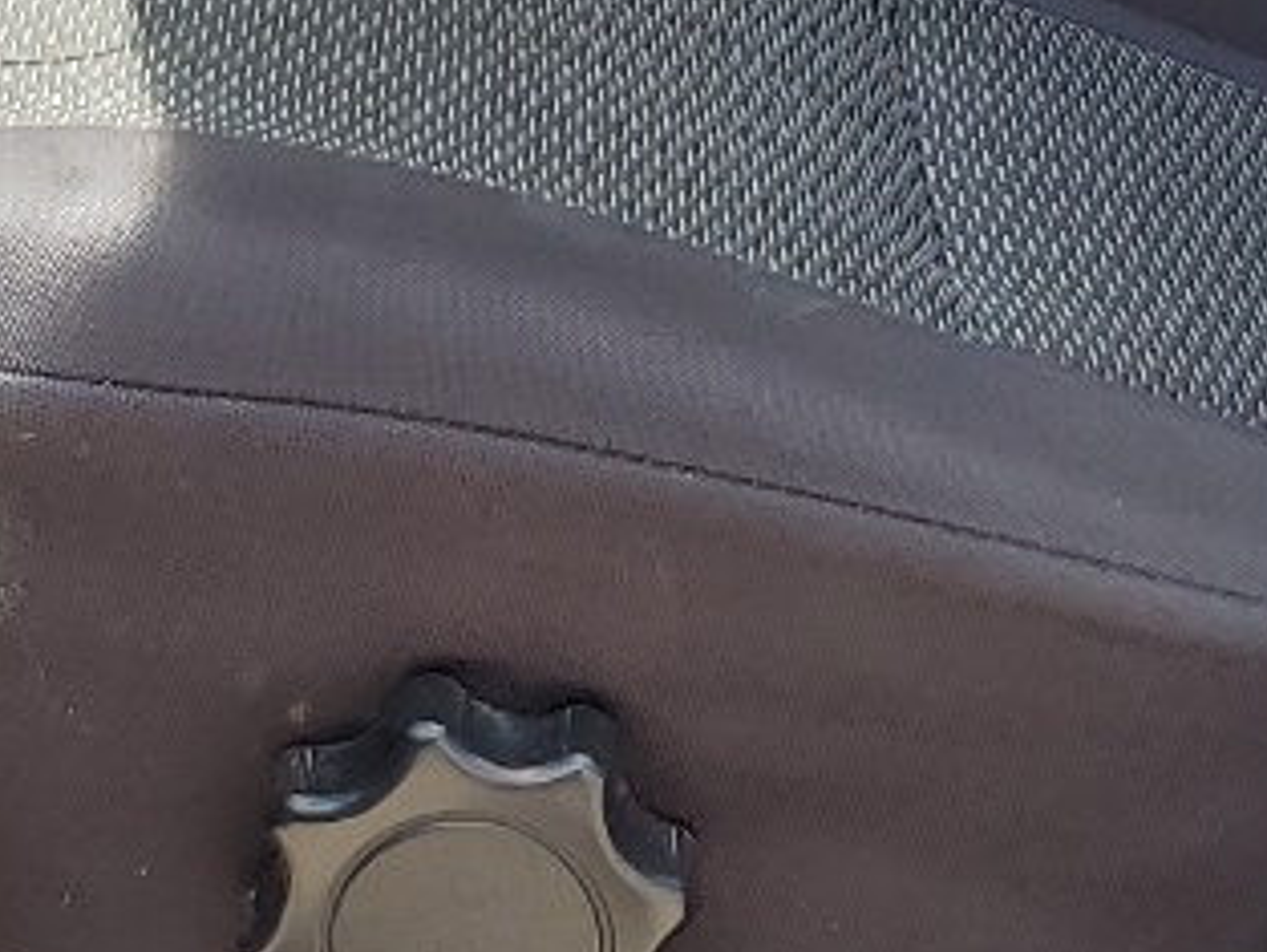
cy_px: -907
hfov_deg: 14.8
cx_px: 320
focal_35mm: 133
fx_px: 4870
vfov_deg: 10.3
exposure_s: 1/1111
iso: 50
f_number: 1.5
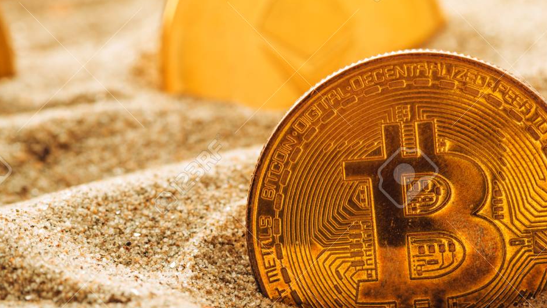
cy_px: 154
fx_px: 2204
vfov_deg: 8.0
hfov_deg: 14.1
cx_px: 296
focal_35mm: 152
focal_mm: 105
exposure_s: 1/1.25
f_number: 14
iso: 160
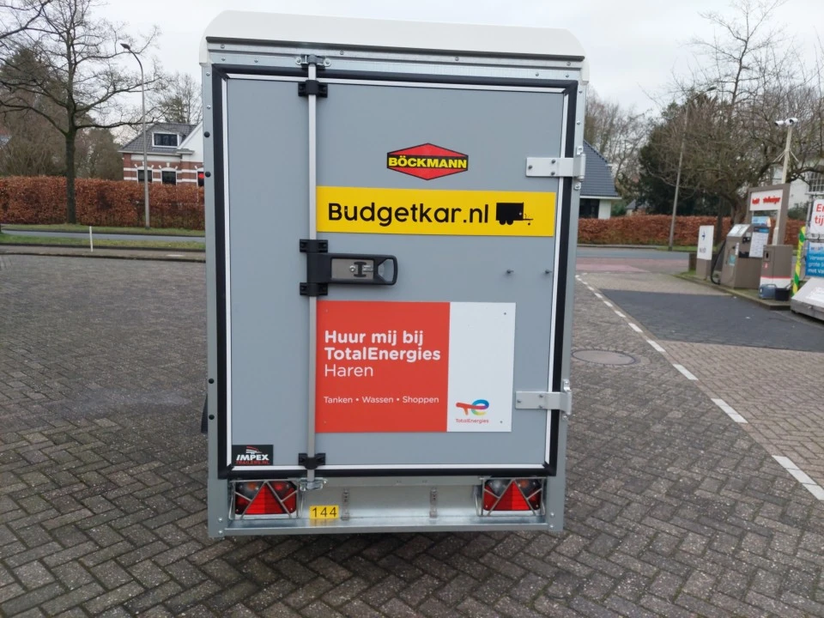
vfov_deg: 54.9
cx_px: 412
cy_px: 309
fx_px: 595
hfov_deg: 69.4
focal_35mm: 25
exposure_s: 1/50
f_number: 1.8
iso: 93
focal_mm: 5.23
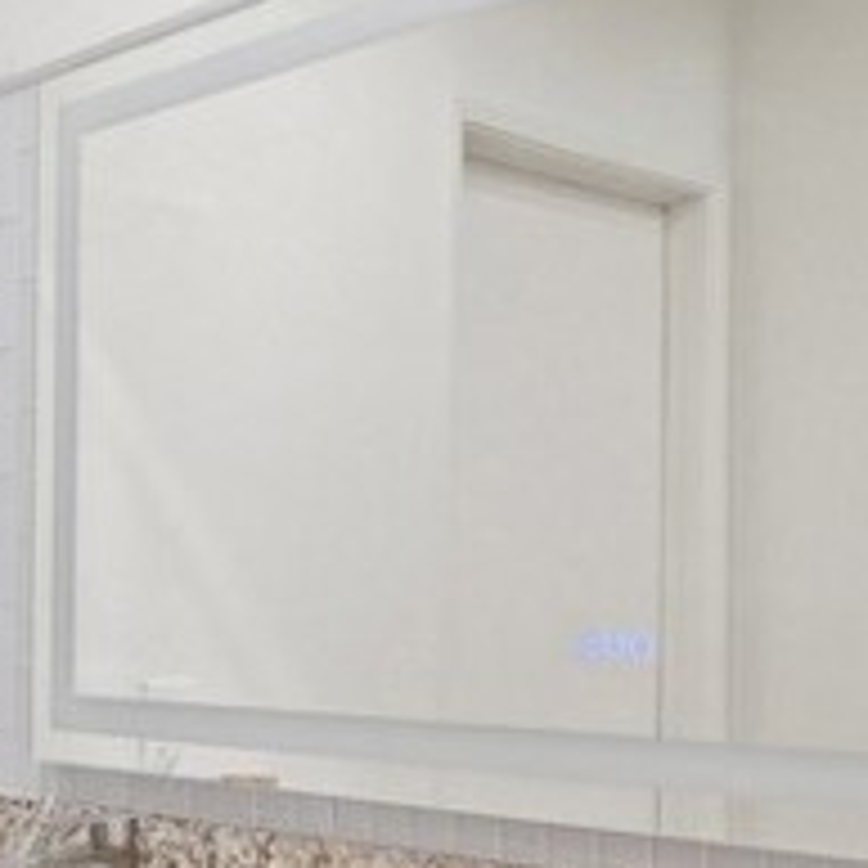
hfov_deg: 26.1
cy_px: 621
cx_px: 40
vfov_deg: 27.0
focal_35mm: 63
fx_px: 1787
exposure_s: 1/40
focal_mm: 9
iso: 320
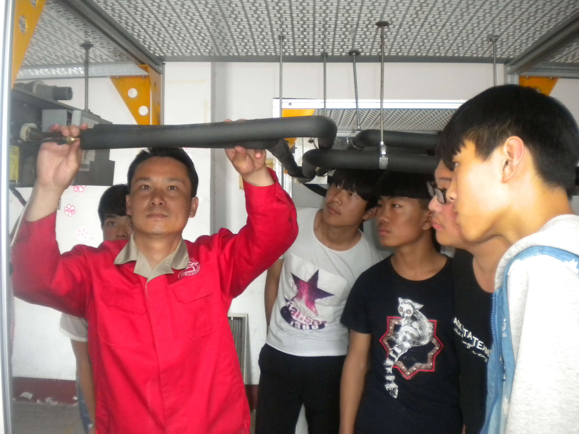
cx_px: 290
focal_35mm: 35
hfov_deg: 52.6
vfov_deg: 40.7
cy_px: 217
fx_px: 585
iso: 400
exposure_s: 1/30
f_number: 3.1
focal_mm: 6.3
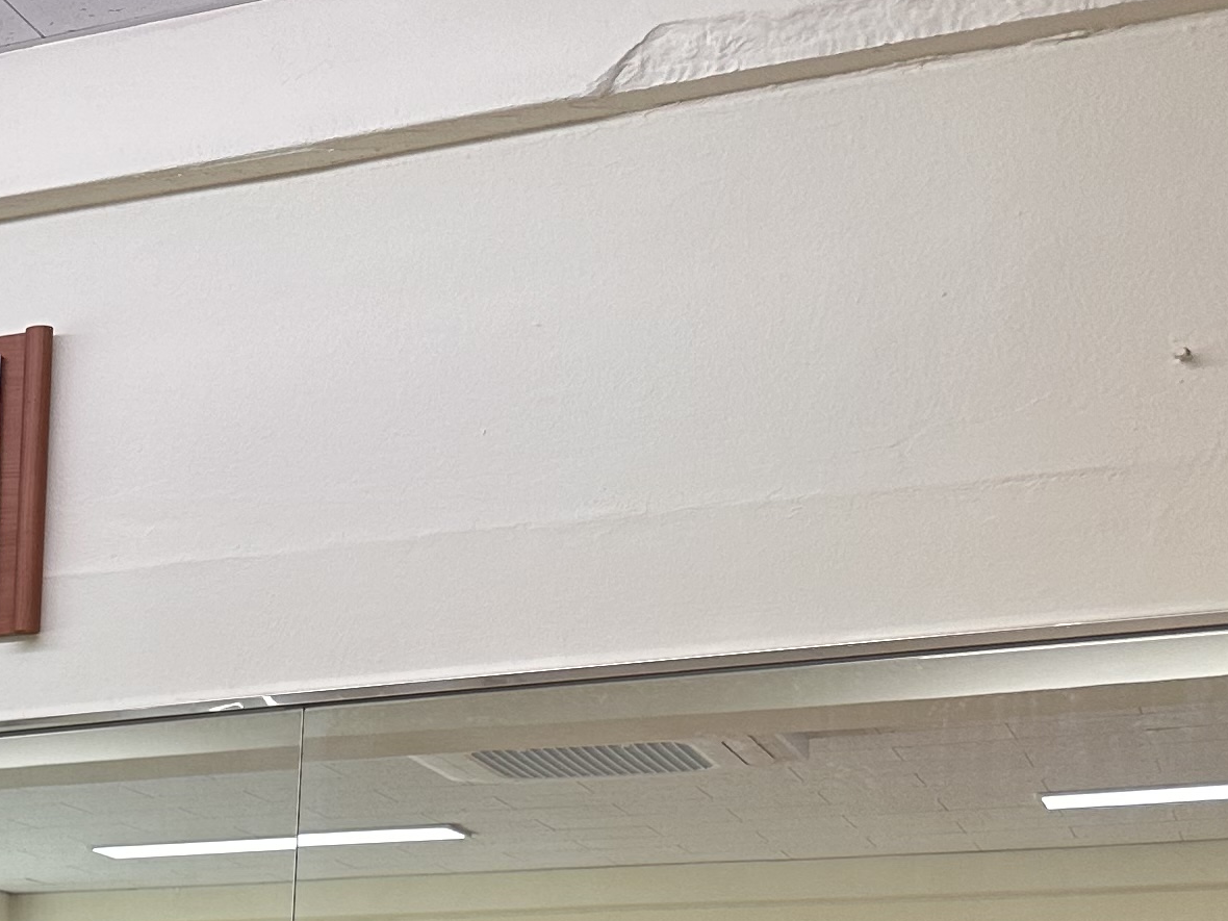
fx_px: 2909
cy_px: 1493
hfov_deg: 20.5
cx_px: -607
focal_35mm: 82
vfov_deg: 16.0
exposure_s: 1/175
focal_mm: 6.86
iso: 64
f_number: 1.78
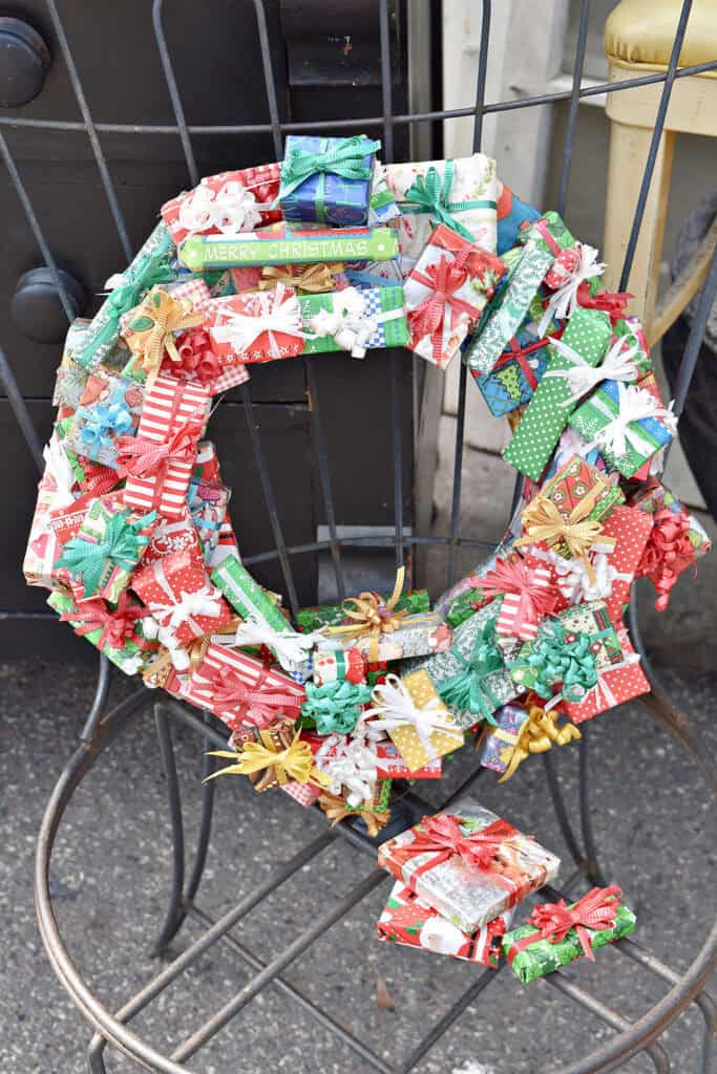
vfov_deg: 29.9
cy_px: 537
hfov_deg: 20.2
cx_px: 358
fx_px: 2016
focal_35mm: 68
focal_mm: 45
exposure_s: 1/250
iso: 320
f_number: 8
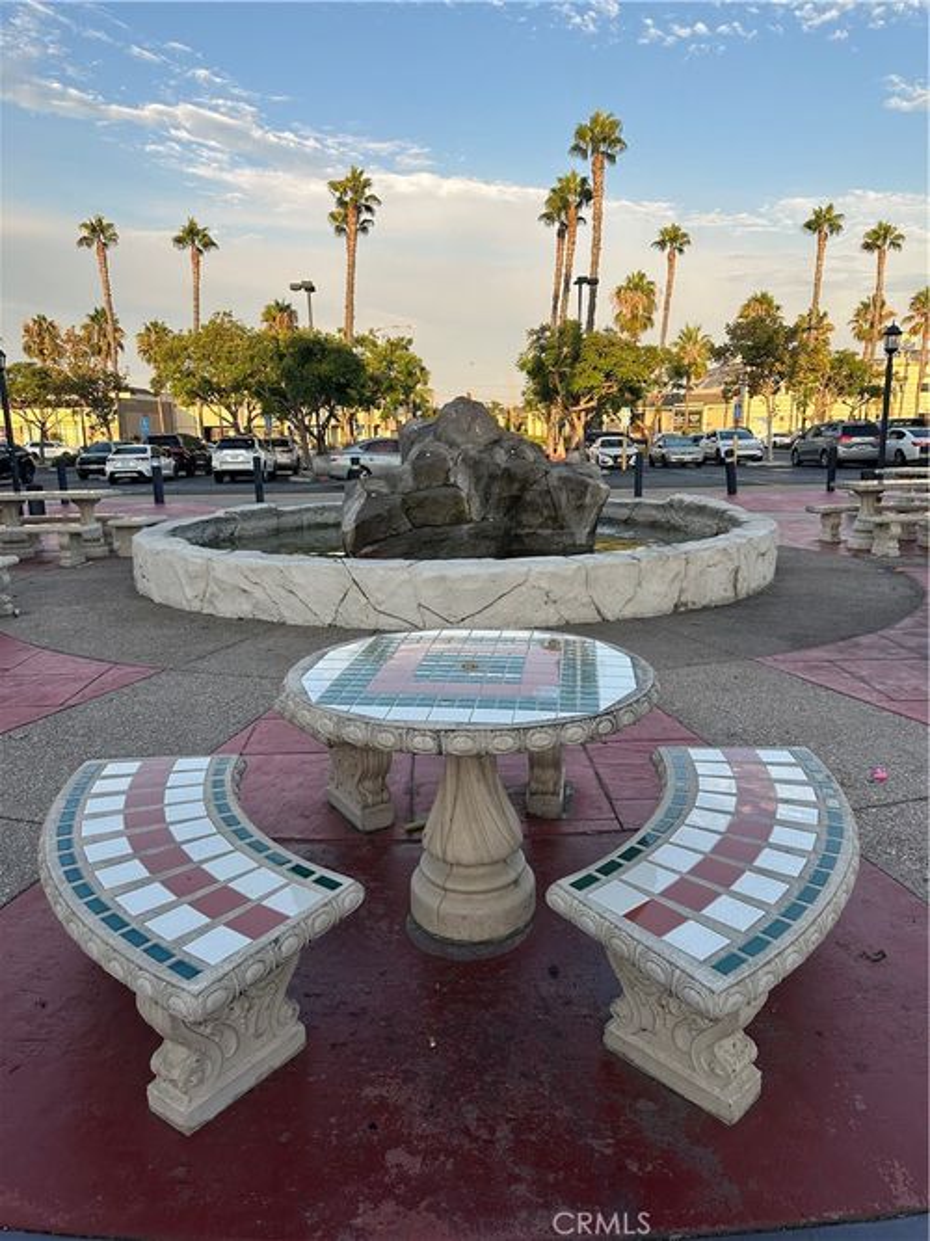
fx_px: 860
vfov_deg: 71.6
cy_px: 620
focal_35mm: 24
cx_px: 465
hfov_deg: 56.8
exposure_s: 1/989
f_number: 1.78
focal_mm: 6.86
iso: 80
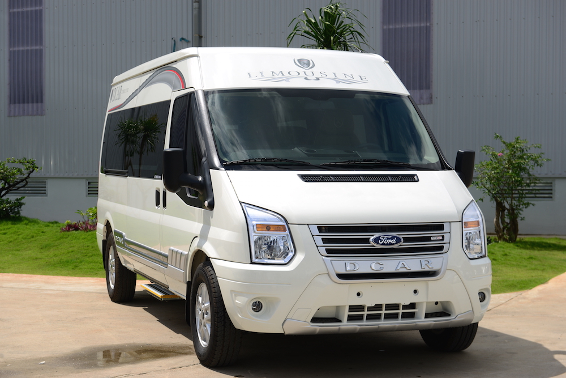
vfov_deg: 19.5
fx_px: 1101
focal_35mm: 70
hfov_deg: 28.8
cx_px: 283
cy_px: 189
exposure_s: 1/250
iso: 50
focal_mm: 70
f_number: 7.1
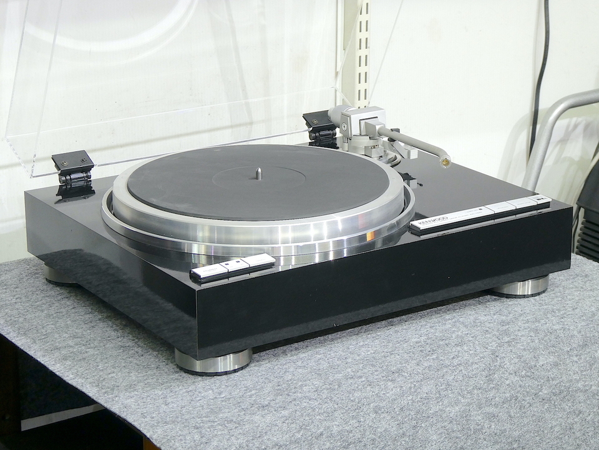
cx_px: 300
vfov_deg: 16.4
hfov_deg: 21.8
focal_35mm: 90
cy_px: 225
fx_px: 1557
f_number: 4.9
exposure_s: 1/6
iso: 200
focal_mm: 16.1
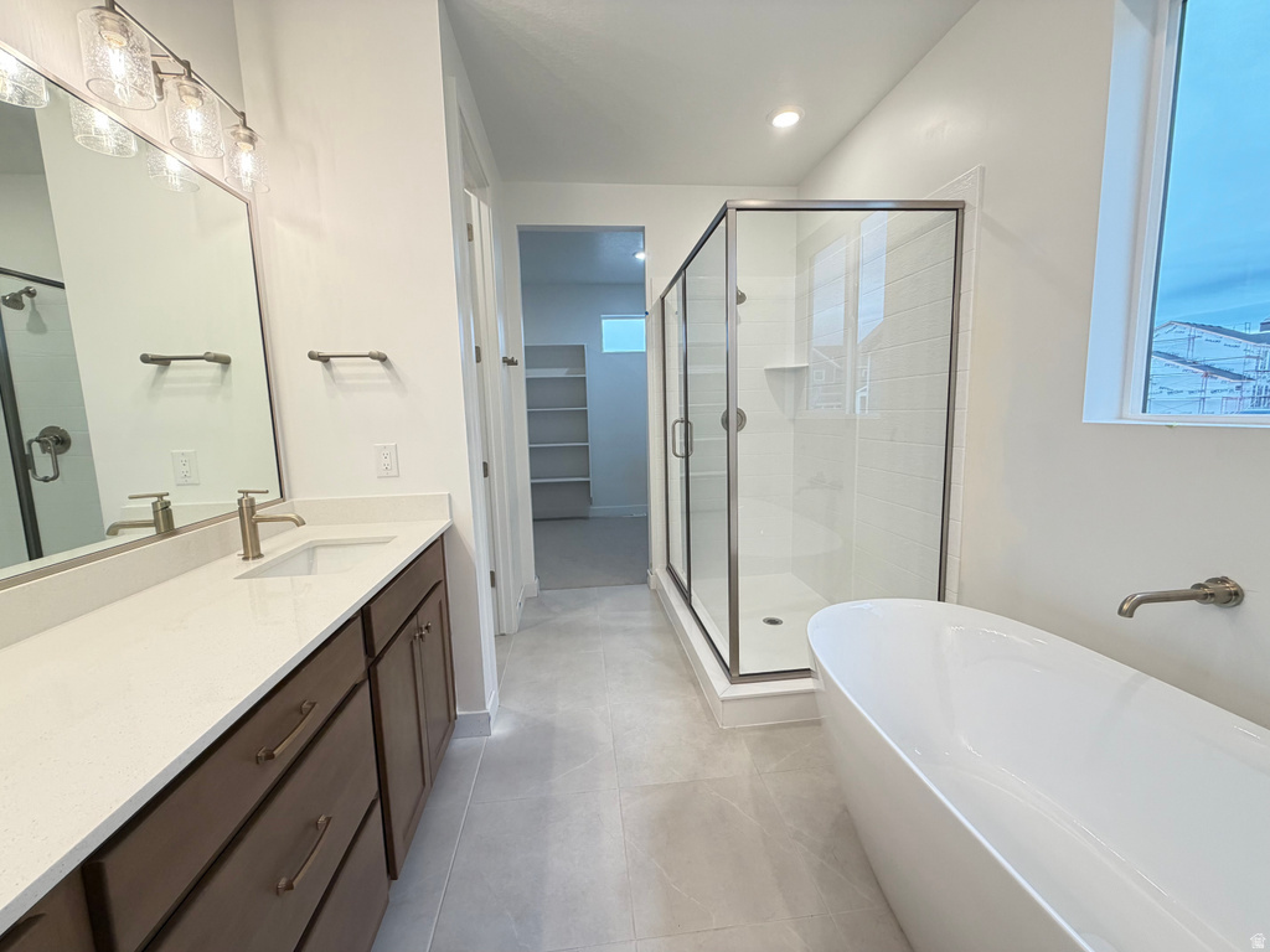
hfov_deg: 102.1
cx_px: 635
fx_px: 514
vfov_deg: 85.7
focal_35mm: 14
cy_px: 476
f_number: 2.2
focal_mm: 2.22
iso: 250
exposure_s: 1/120
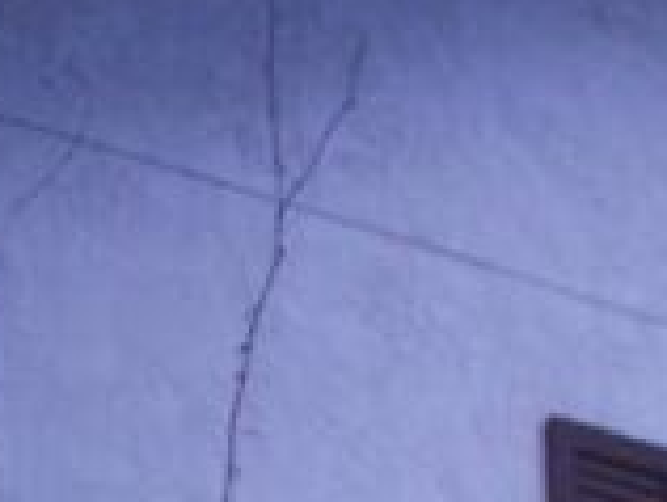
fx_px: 4496
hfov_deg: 7.9
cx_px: -874
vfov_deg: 6.0
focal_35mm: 233
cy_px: 1447
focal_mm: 6.3
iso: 100
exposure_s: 1/200
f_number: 5.6
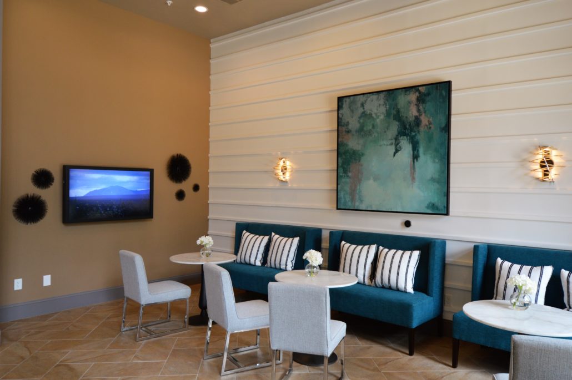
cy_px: 190
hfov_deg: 67.4
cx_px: 286
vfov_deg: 47.9
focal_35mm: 27
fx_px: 429
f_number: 4.5
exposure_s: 1/80
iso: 400
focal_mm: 18
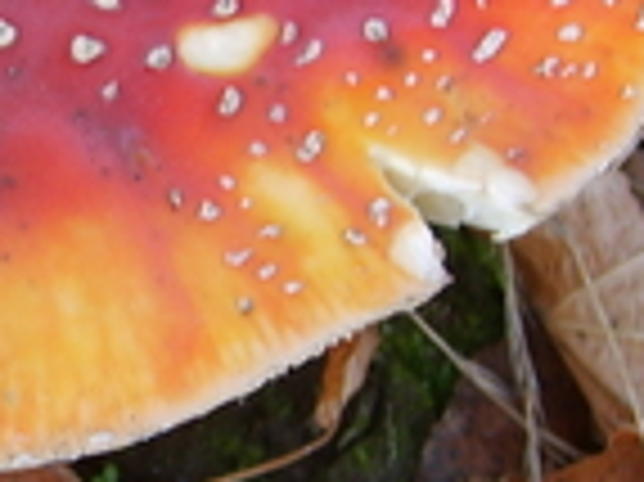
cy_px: 306
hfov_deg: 12.9
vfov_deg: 10.1
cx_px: -234
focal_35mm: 147
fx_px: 2733
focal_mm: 5.8
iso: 50
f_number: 2.8
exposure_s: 1/125
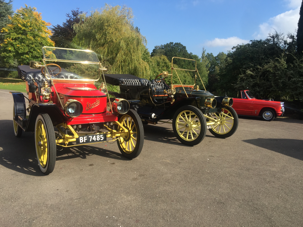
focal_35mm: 29
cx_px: 152
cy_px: 114
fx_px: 254
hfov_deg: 61.7
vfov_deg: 48.2
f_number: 2.2
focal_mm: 4.15
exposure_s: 1/1319
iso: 32
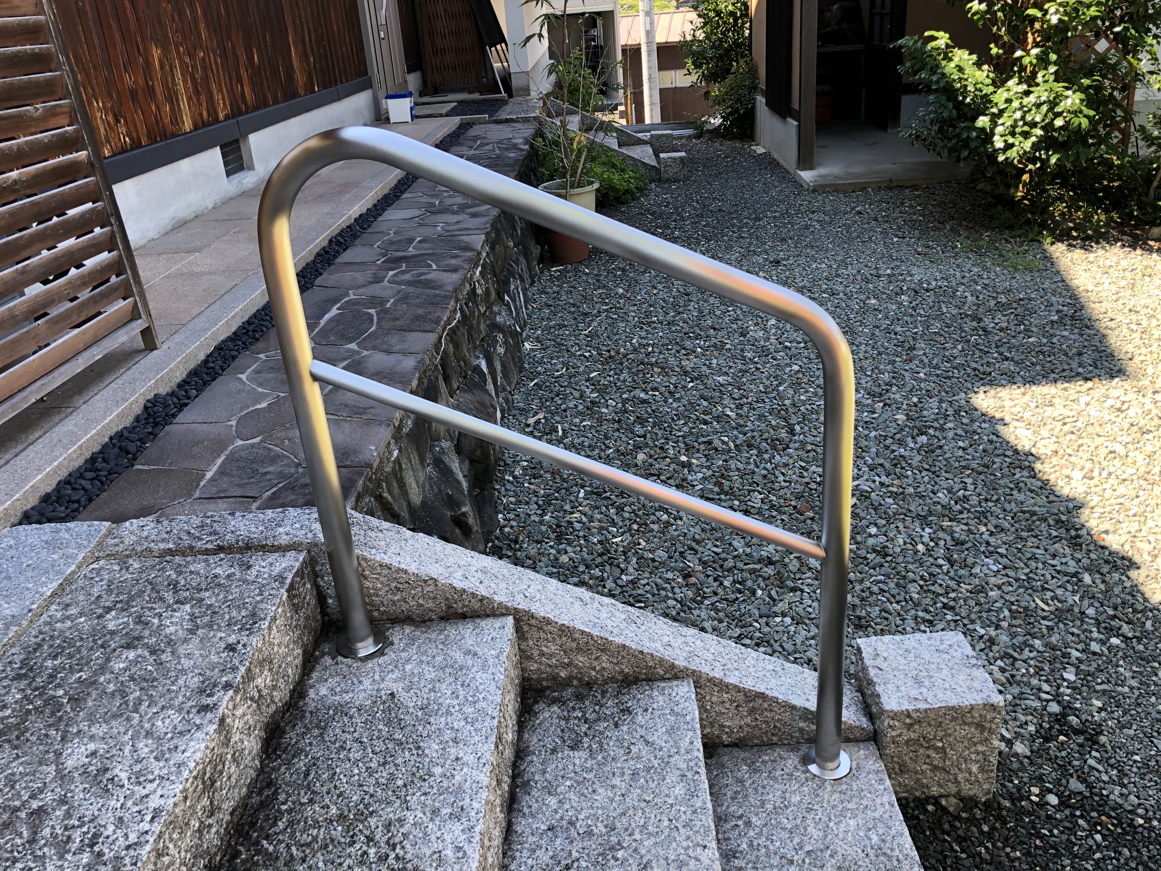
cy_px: 436
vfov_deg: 49.7
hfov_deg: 63.4
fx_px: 939
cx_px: 580
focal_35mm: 28
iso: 25
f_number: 1.8
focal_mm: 3.99
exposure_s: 1/120
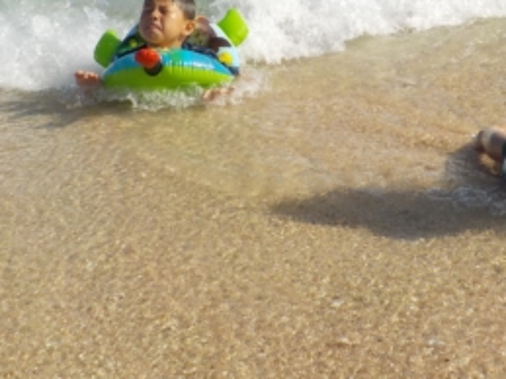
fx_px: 847
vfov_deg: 24.7
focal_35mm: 58
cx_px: 338
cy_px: 62
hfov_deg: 33.0
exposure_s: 1/1600
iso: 125
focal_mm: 4.1
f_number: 3.3
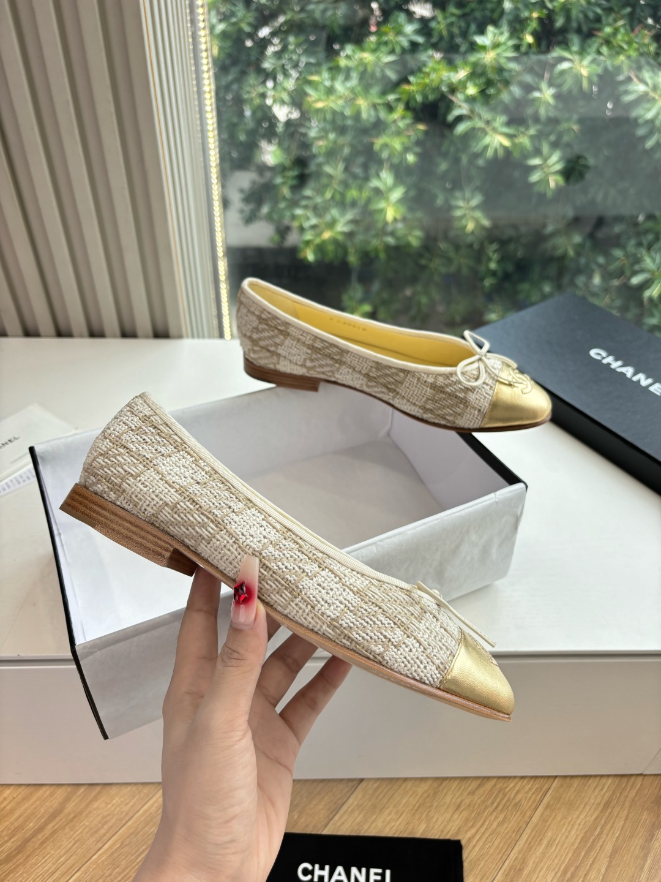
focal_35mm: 26
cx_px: 330
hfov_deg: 53.1
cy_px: 441
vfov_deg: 67.3
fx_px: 662
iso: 50
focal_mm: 5.96
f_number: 1.6
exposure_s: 1/382
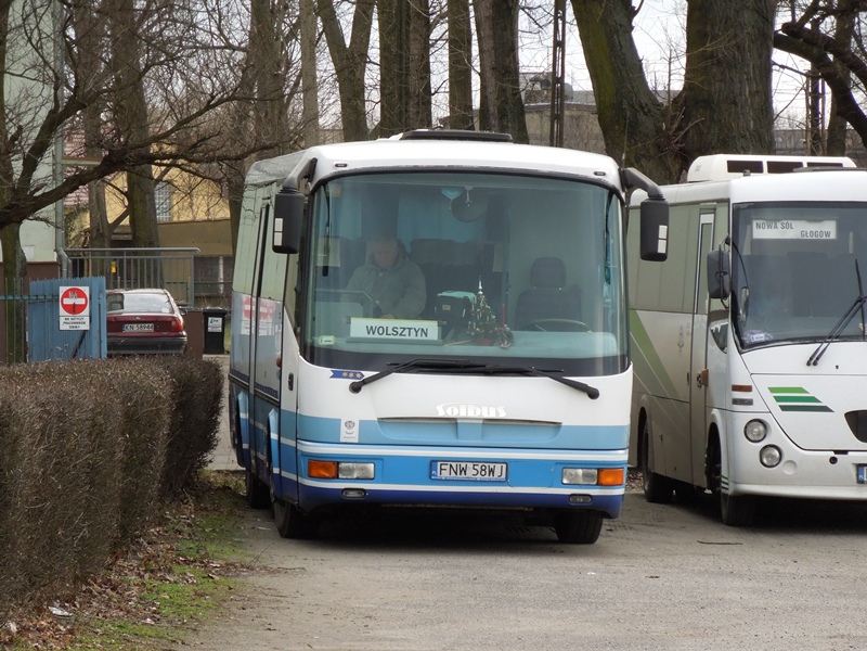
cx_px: 434
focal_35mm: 214
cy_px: 326
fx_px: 5360
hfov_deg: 9.2
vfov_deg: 6.9
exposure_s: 1/200
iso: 450
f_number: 5.1
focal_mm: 38.6
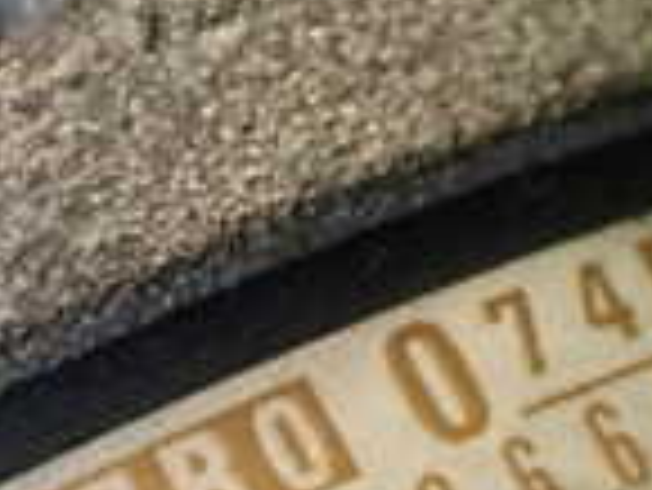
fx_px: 2338
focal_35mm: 124
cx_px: 261
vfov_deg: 11.7
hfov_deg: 15.9
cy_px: 580
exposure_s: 1/80
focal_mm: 5.4
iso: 800
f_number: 2.3
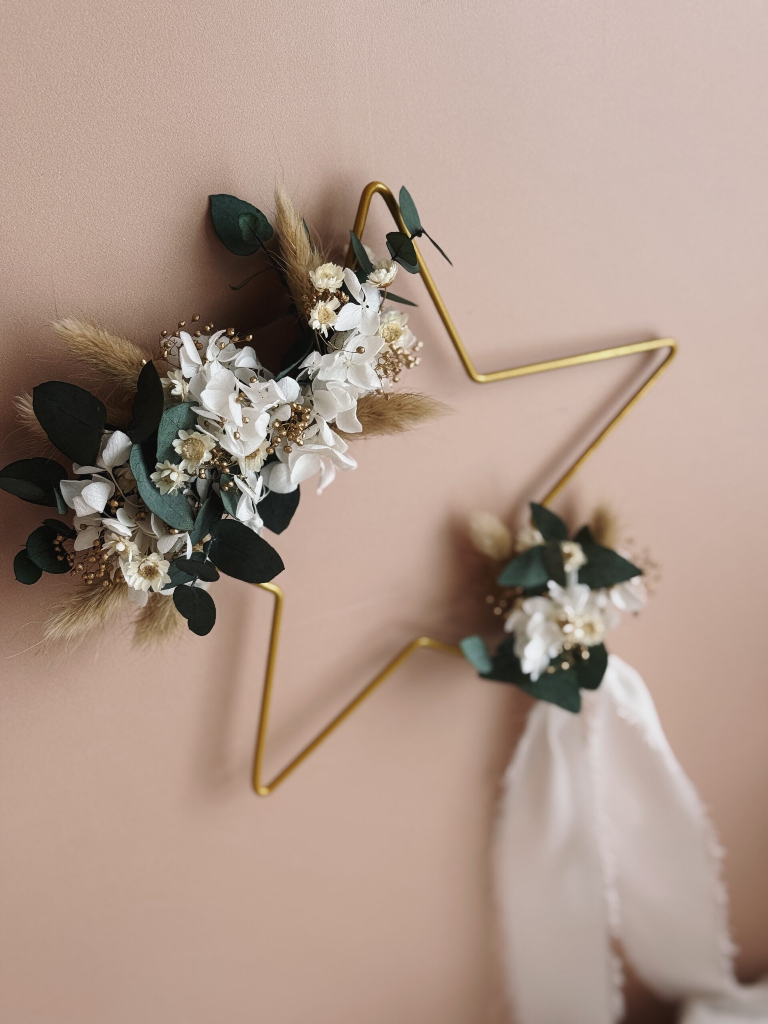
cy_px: 512
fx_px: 1420
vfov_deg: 39.7
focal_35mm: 48
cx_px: 384
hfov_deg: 30.3
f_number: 1.78
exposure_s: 1/368
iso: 64
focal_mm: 6.76
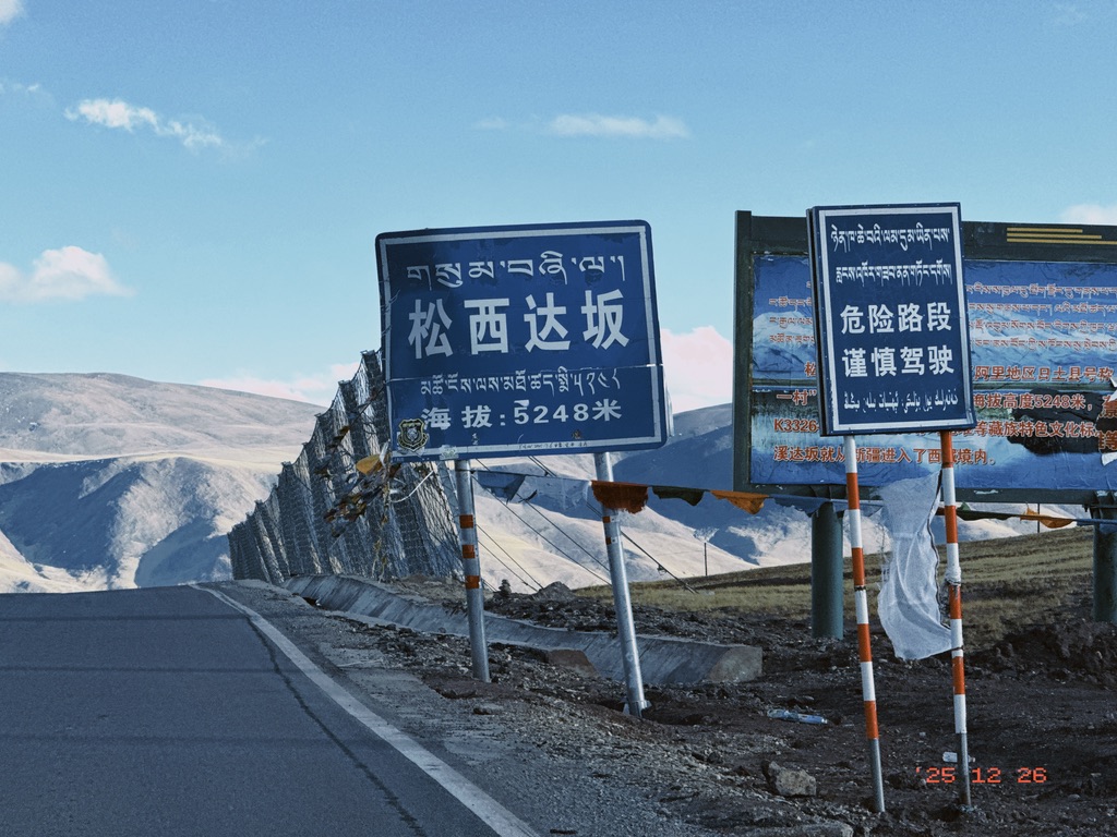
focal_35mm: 120
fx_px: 3872
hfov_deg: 16.4
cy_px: 418
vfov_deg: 12.3
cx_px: 558
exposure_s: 1/1227
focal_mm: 15.66
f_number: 2.8
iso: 50
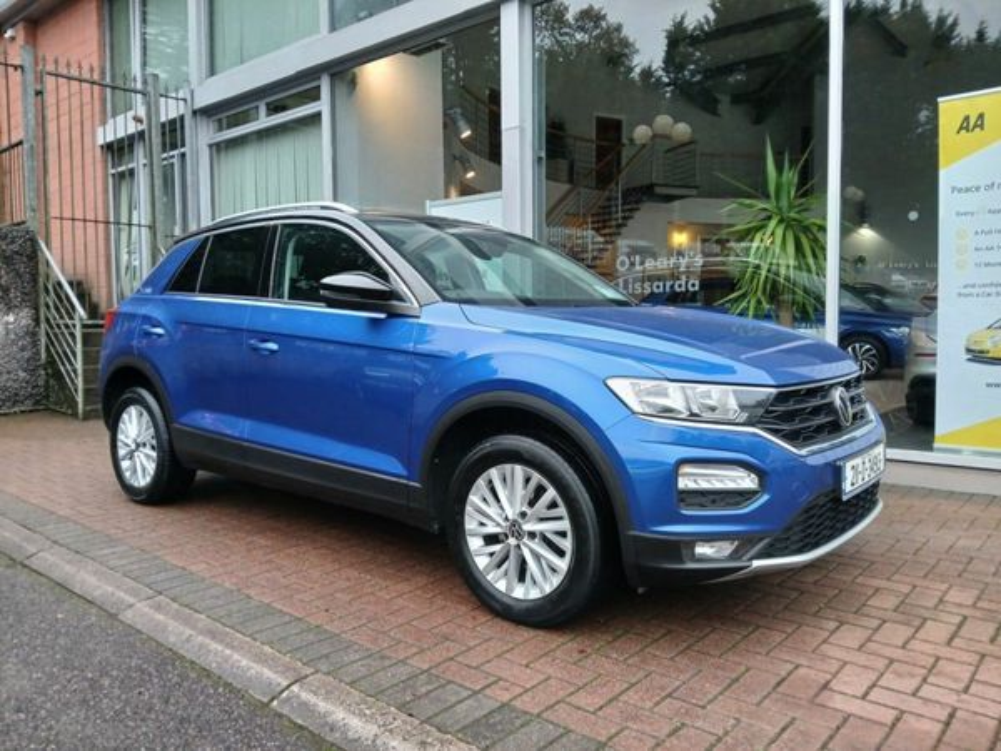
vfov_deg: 53.1
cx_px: 500
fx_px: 752
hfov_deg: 67.3
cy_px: 376
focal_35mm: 26
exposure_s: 1/50
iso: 125
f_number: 1.8
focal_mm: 3.98
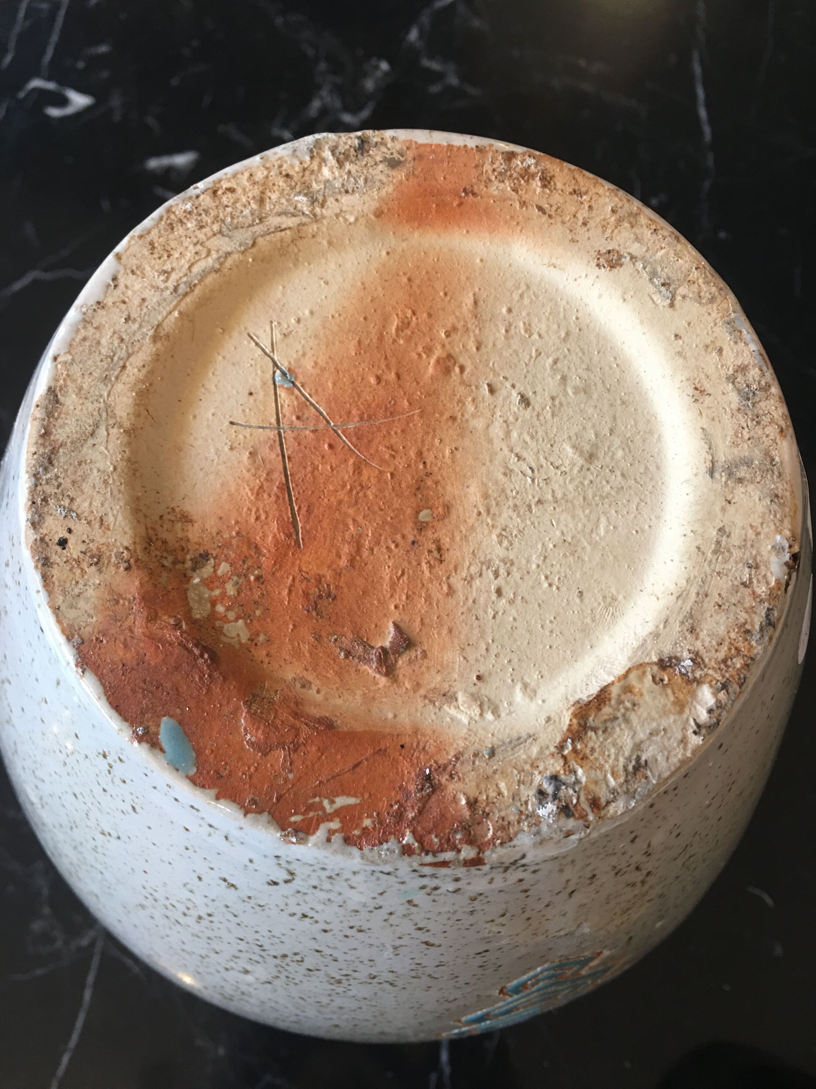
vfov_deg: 61.7
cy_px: 544
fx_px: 911
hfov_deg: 48.2
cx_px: 408
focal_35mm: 29
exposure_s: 1/17
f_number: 2.2
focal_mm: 4.15
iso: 64
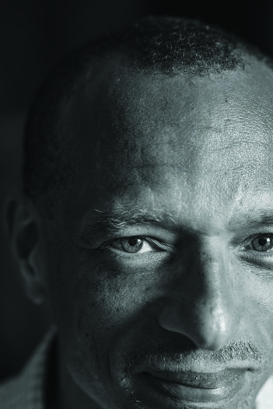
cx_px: 178
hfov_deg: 11.3
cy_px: 290
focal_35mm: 121
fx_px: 1375
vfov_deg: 16.9
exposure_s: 1/125
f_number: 3.2
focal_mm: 85
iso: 1250
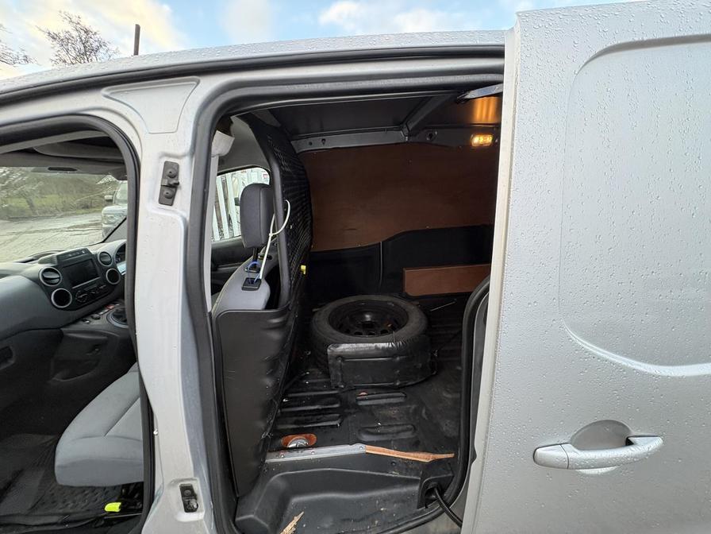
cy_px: 267
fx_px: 288
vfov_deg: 85.7
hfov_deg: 102.1
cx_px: 356
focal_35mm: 14
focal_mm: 2.22
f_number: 2.2
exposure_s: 1/71
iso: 250
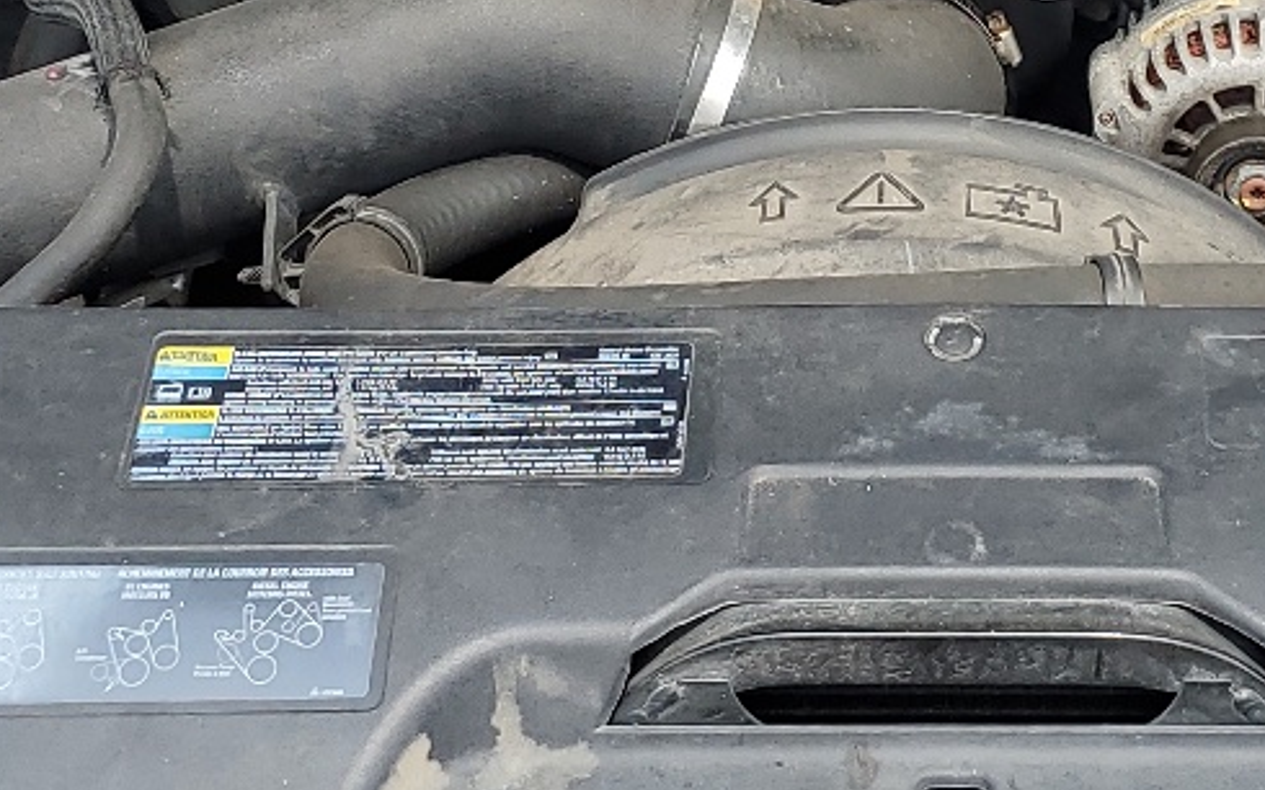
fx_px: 3102
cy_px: 5
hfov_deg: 22.8
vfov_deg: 14.3
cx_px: 958
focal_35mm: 90
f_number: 1.5
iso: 50
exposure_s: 1/1250
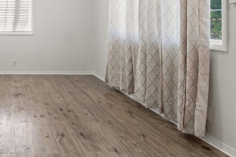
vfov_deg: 37.4
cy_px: 29
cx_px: 12
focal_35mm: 34
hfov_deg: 48.2
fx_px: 223
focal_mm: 10
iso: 400
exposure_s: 1/50
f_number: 8
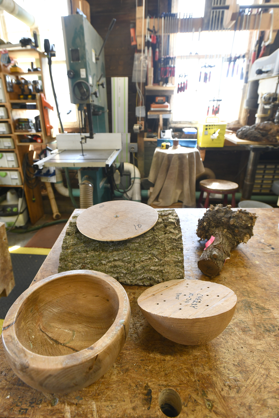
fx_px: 221
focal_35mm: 19
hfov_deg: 64.5
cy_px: 190
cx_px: 130
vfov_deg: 86.7
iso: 640
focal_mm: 17
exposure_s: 1/125
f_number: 5.6
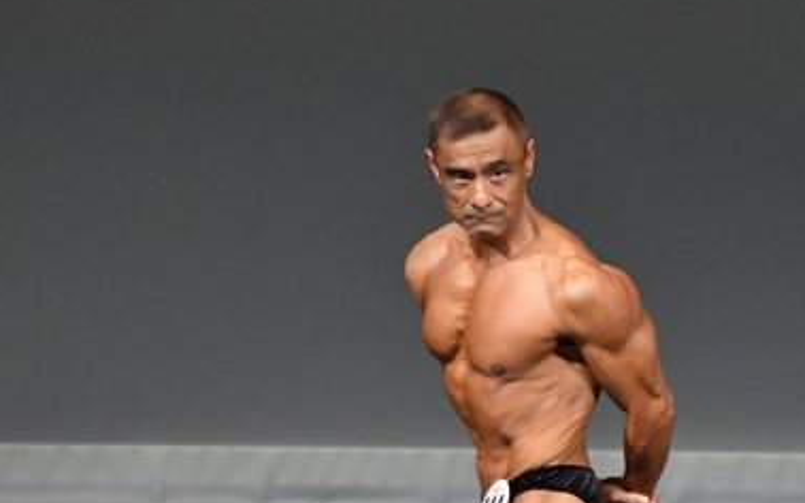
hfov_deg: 2.2
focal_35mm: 941
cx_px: 514
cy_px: 450
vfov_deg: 1.4
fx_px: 20638
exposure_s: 1/400
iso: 4000
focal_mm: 300
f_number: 5.6
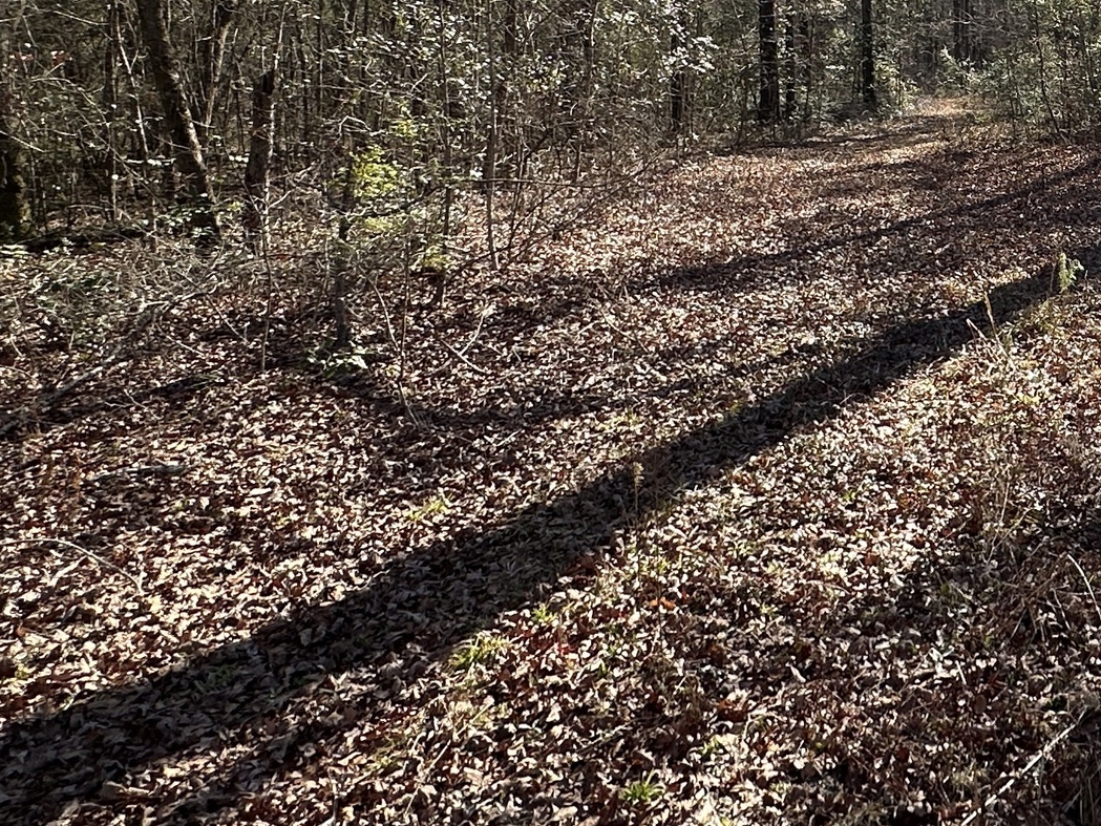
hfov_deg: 40.2
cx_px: 1099
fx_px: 1304
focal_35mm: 41
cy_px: 133
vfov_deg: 33.8
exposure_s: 1/532
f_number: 2.2
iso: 40
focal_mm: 2.22
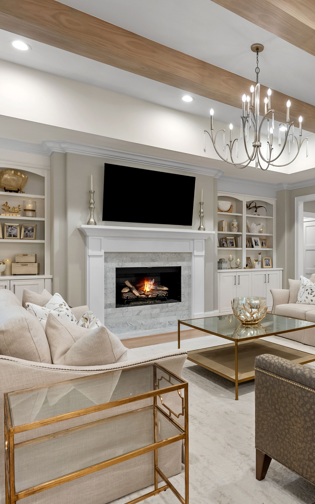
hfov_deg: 46.3
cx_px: 260
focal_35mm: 25
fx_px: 343
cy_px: 256
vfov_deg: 72.5
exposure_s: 1/3
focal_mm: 16
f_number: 8
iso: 250
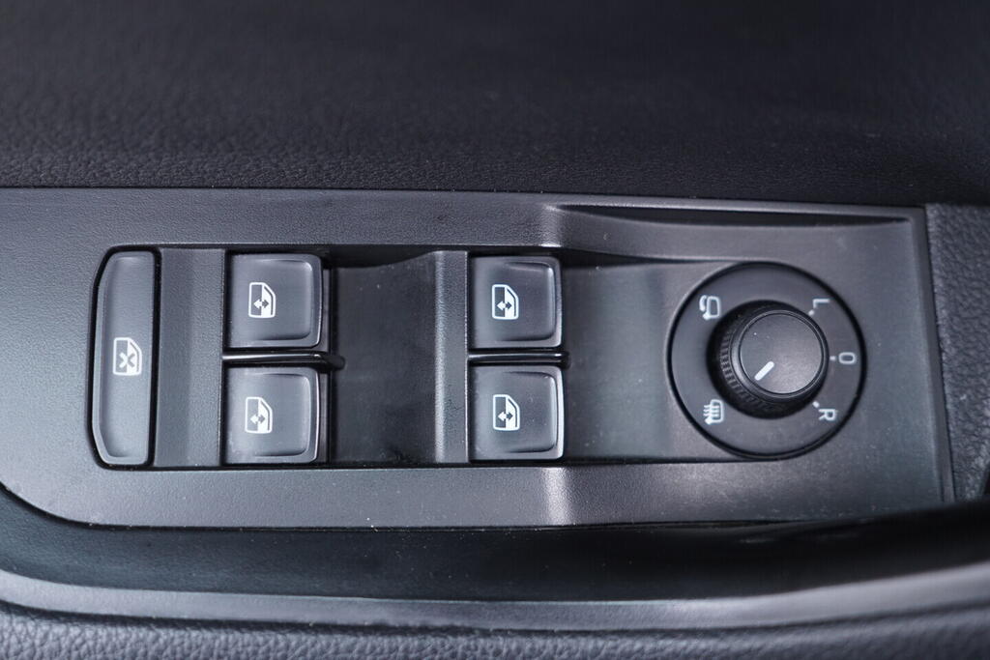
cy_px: 330
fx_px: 990
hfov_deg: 53.1
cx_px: 495
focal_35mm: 36
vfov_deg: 36.9
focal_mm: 24
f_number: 2.8
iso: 400
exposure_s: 1/40
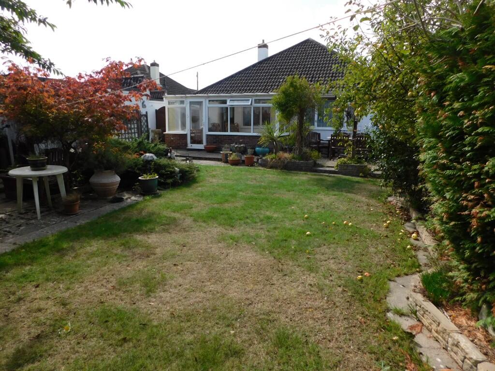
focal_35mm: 23
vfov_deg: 58.9
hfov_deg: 73.9
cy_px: 186
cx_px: 248
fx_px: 329
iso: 125
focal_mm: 4
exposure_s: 1/1000
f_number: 3
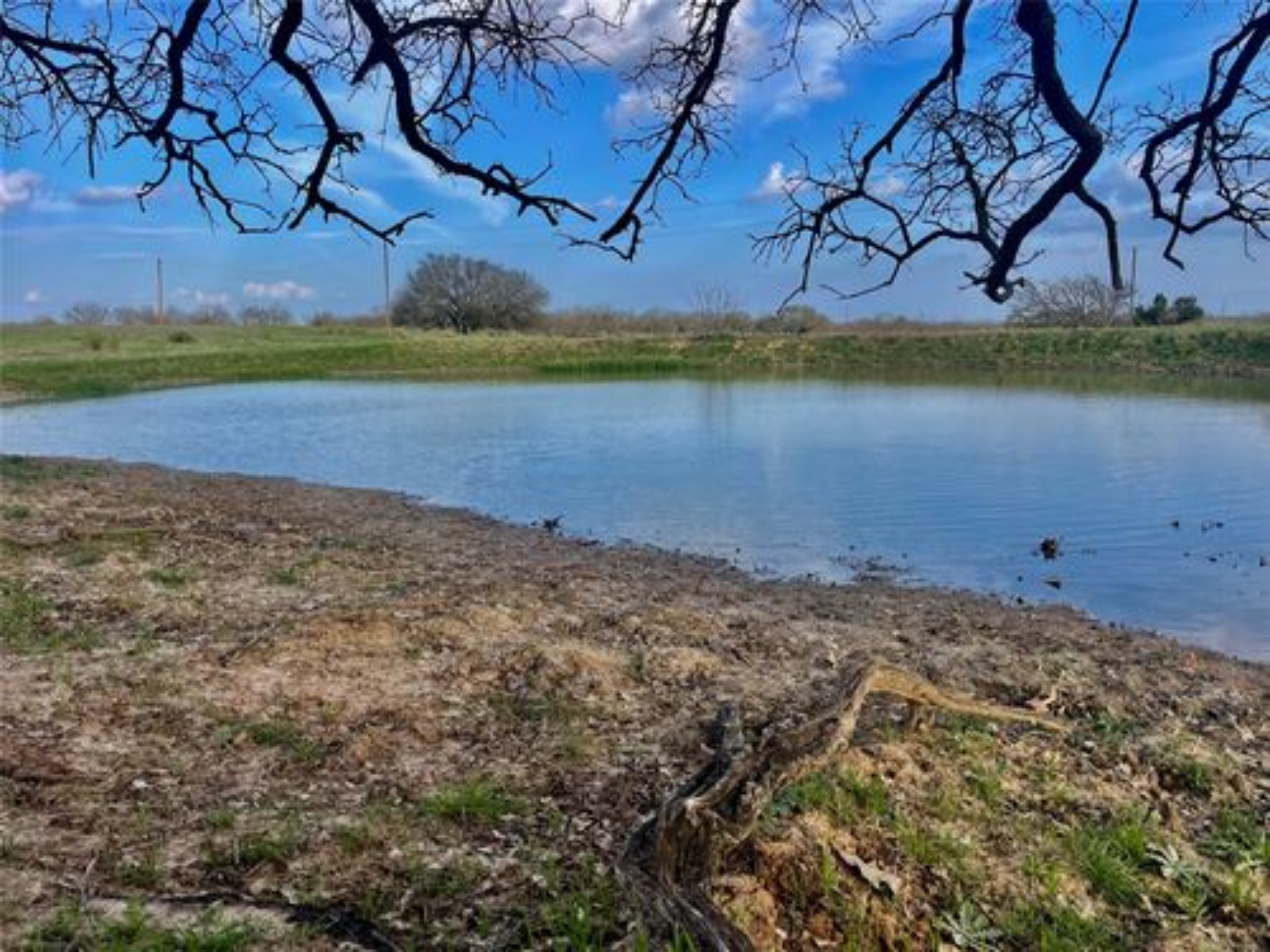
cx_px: 635
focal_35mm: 26
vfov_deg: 53.1
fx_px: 954
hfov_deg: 67.3
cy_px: 476
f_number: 1.6
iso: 32
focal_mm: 4.2
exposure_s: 1/1531
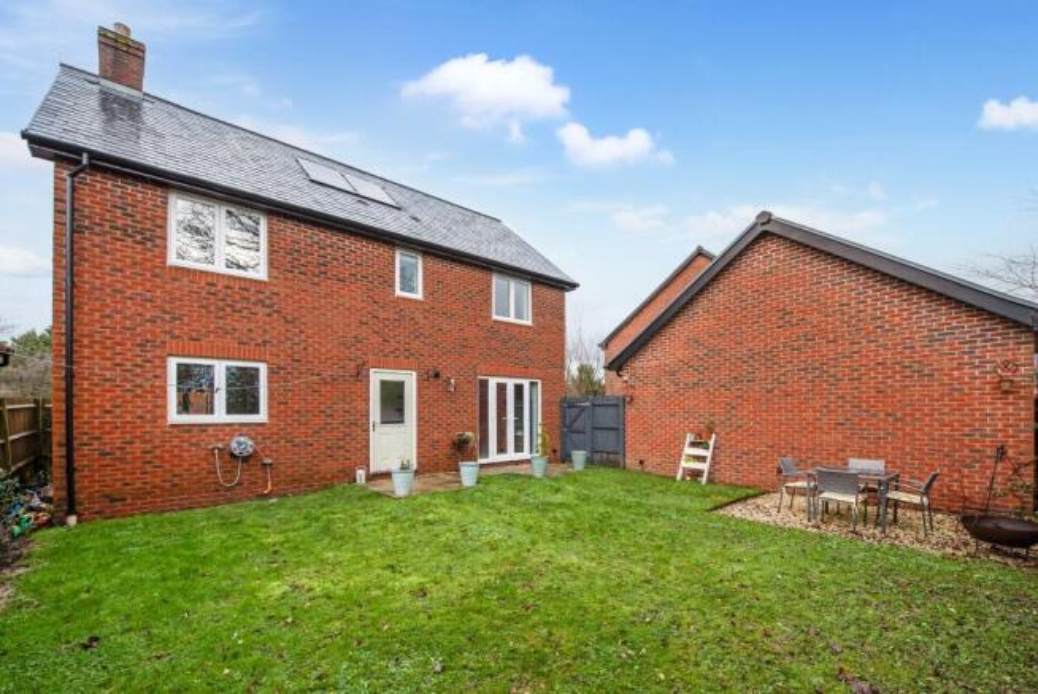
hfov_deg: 104.2
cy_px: 347
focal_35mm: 14
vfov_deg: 81.3
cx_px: 519
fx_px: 404
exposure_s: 1/60
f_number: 7.1
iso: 400
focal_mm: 14
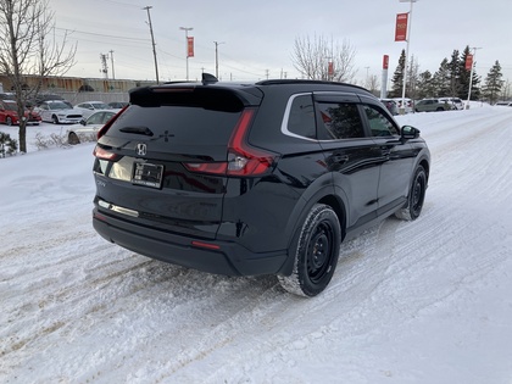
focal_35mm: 28
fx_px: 414
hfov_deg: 63.4
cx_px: 256
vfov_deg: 49.7
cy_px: 192
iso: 20
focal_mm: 3.99
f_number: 1.8
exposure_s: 1/540
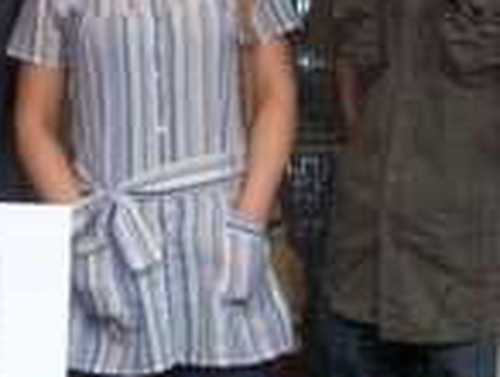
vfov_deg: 15.9
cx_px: 205
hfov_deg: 21.3
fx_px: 1331
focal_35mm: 92
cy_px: 36
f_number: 2.8
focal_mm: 5.7
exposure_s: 1/30
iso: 160
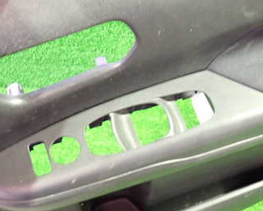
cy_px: 117
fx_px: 350
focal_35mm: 45
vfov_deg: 33.4
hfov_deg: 40.5
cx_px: 181
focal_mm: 4.5
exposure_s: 1/10
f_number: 2
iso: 800
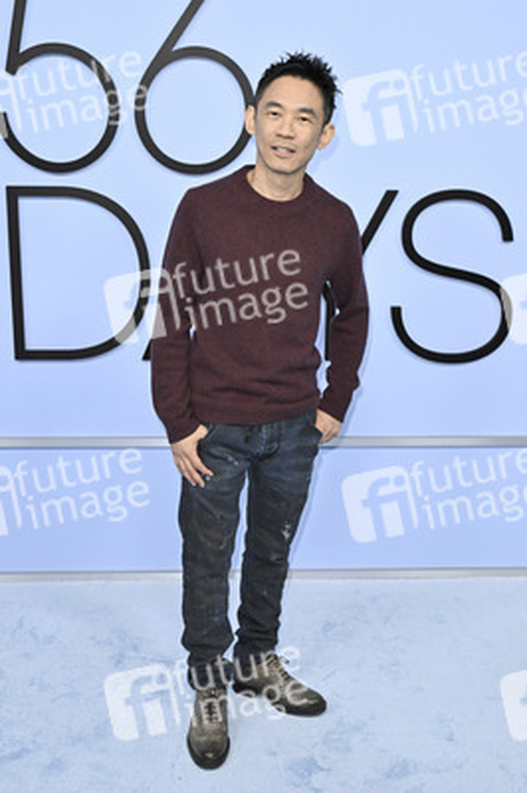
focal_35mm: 40
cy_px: 396
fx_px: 880
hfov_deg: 33.3
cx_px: 264
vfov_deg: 48.5
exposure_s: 1/320
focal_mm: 40
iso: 1600
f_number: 5.6
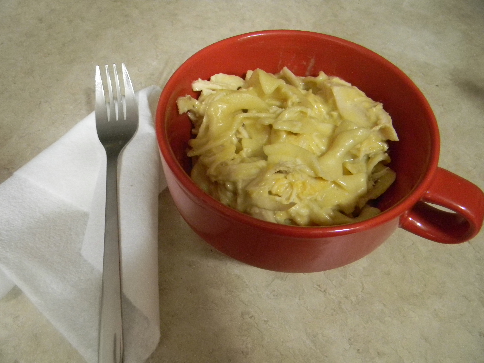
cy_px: 182
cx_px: 242
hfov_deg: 63.4
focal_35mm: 28
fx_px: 391
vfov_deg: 49.7
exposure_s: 1/23.8
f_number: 3.5
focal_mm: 5
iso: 800
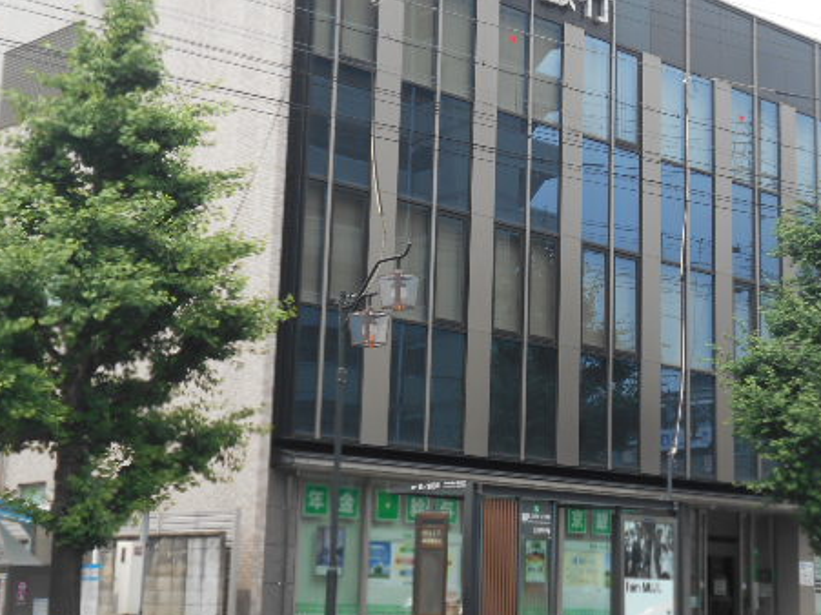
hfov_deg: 27.2
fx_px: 1683
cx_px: 557
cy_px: 218
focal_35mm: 71
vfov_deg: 20.7
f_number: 4.5
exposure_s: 1/320
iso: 80
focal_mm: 8.8
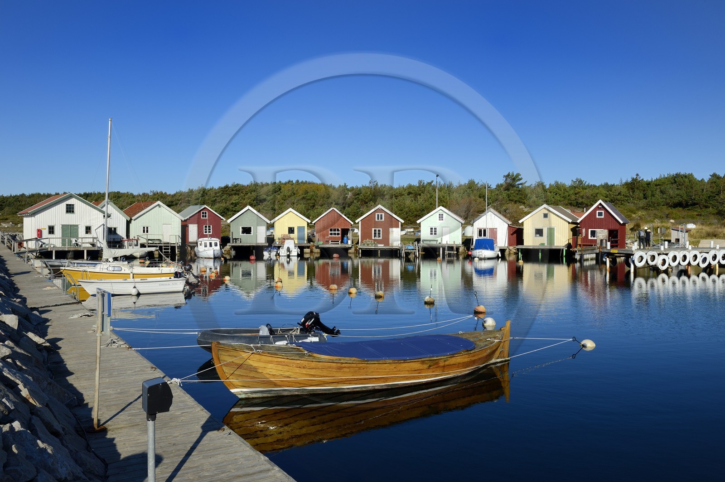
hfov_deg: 58.8
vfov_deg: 41.0
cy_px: 241
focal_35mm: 32
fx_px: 644
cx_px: 362
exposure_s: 1/250
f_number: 14
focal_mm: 32
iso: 200
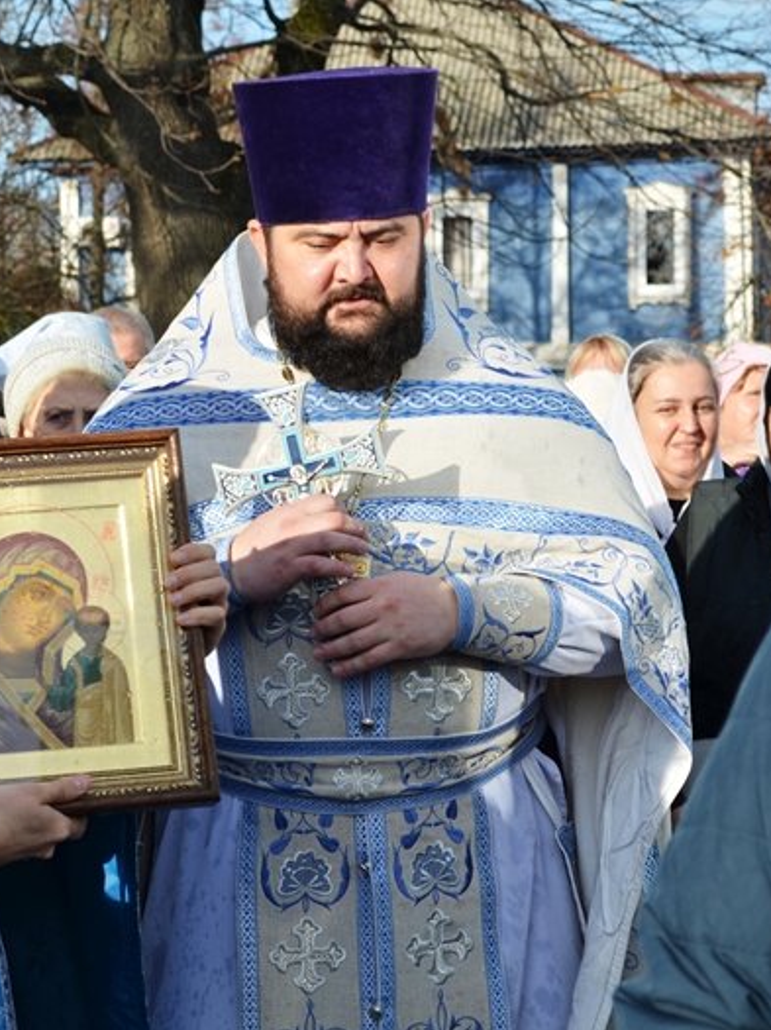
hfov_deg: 12.2
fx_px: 3590
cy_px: 518
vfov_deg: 16.3
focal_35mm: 121
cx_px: 220
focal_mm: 55
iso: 110
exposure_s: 1/250
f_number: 8
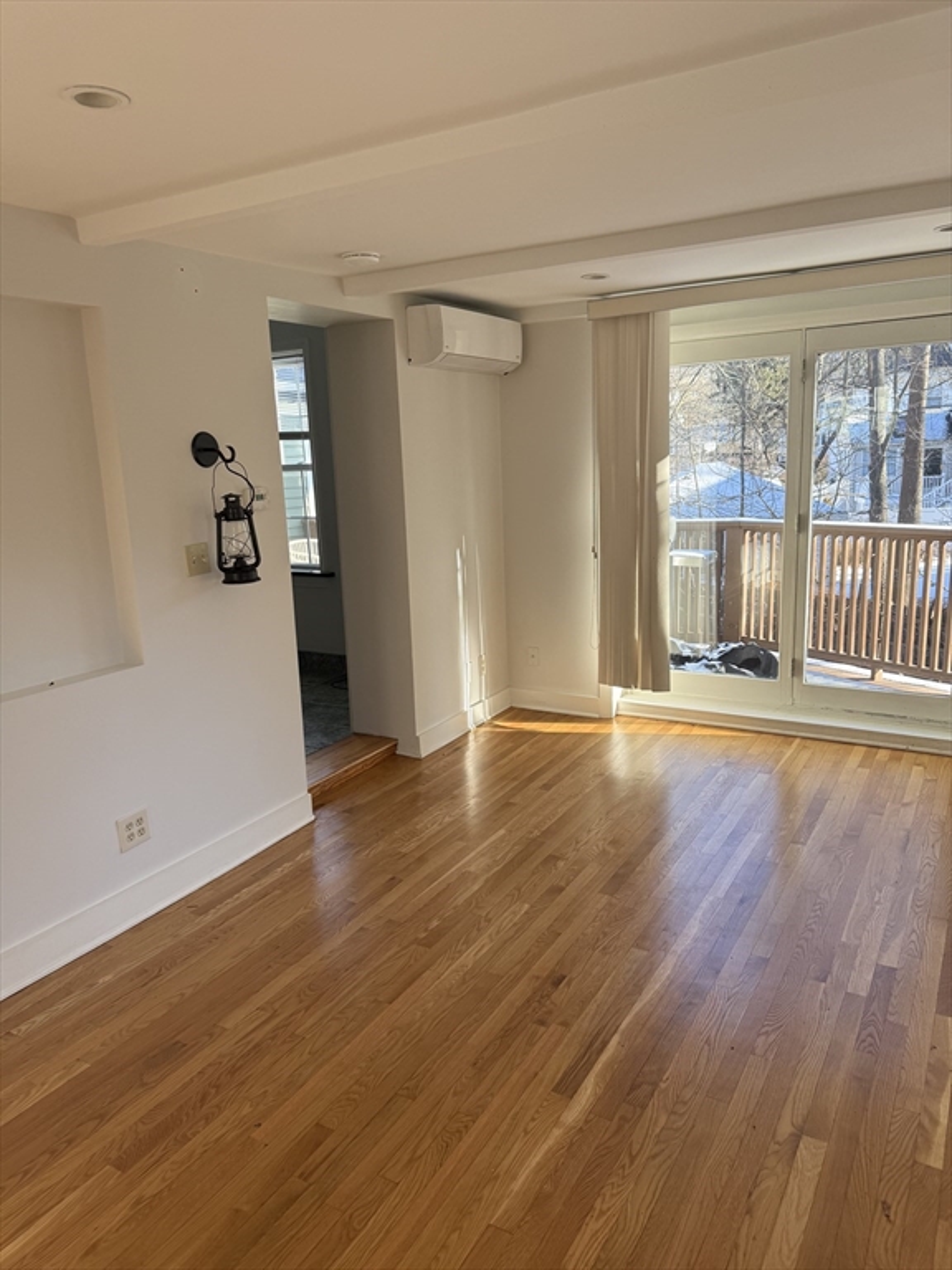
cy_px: 635
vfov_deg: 71.6
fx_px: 880
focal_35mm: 24
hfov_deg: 56.8
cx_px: 476
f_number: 1.78
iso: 100
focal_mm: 6.76
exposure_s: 1/323
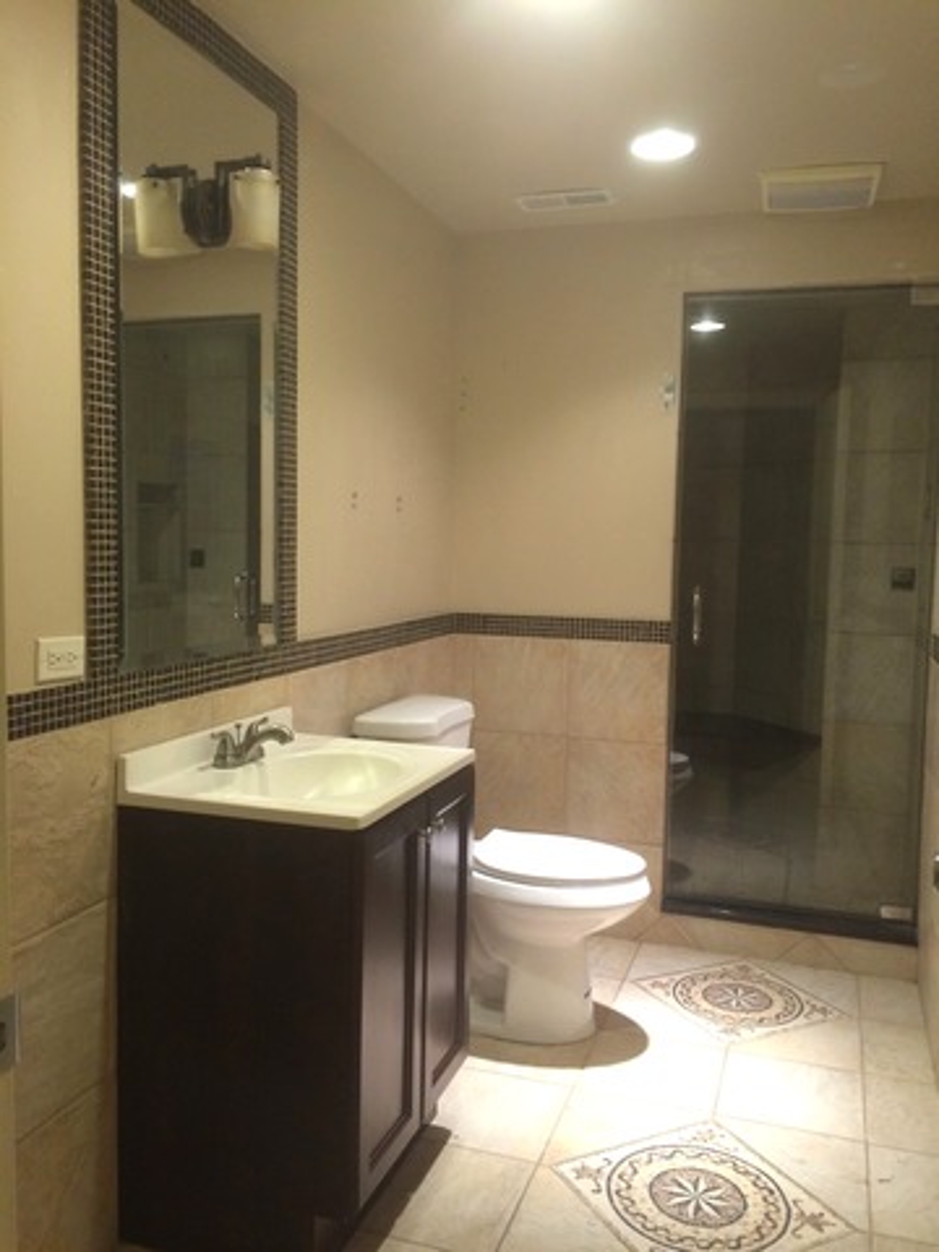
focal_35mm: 29
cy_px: 626
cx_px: 470
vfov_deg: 61.7
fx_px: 1049
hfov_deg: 48.2
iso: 125
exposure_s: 1/30
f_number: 2.2
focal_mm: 4.15
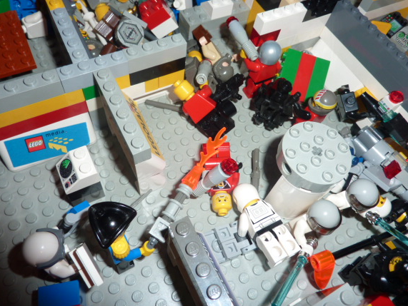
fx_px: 330
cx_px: 209
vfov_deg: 49.7
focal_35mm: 28
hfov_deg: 63.4
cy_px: 136
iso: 100
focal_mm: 4.1
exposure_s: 1/30
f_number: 4
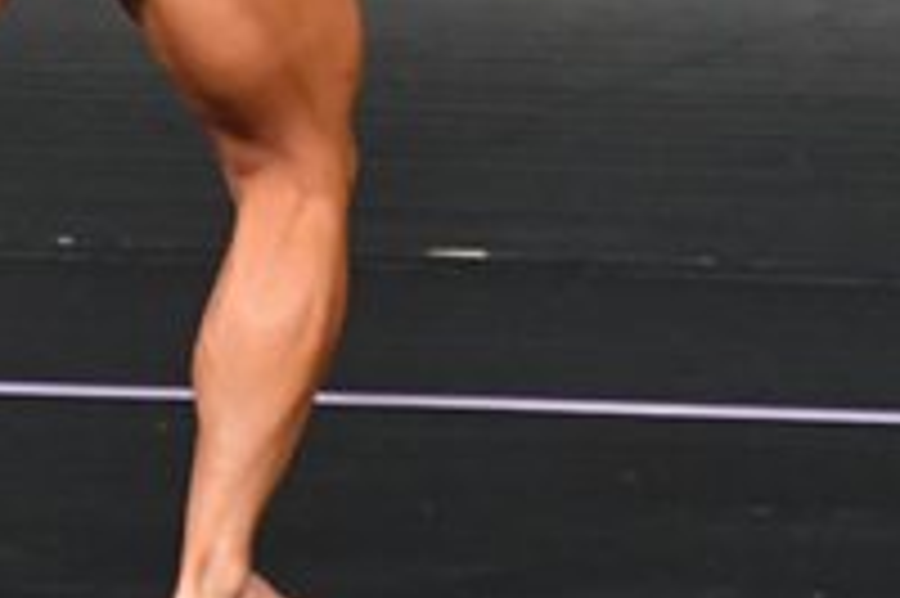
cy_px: -288
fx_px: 33472
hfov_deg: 1.5
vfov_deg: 1.0
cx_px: 146
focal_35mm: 1340
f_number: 5.6
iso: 4000
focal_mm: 230
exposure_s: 1/400
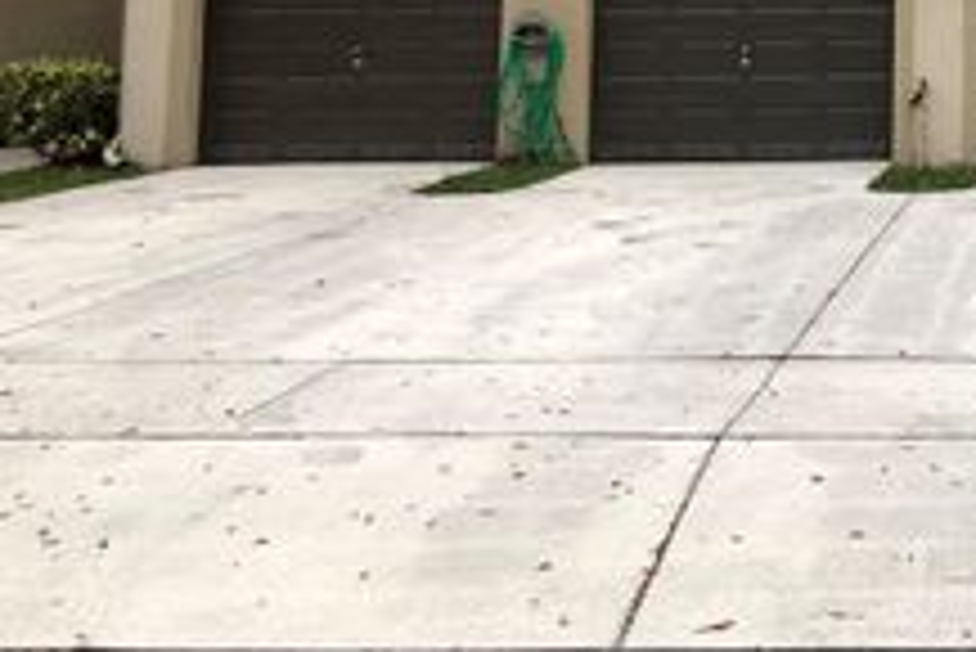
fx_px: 1818
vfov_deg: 19.3
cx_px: 1088
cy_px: -101
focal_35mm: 67
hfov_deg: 27.4
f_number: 1.8
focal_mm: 4
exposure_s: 1/216
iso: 20
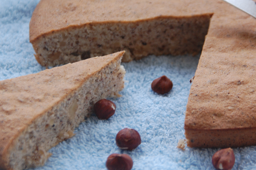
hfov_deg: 9.6
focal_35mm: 215
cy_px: 78
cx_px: 125
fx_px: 1528
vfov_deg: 6.4
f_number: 6
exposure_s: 1/125
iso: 500
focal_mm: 116
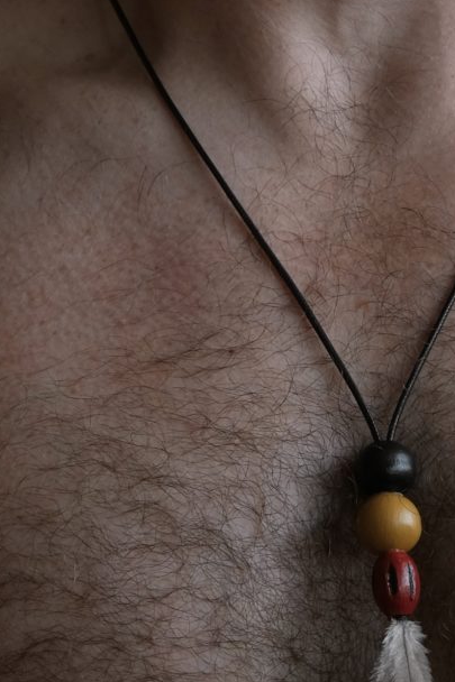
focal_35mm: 237
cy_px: 28
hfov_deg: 5.8
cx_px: 352
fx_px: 4495
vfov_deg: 8.6
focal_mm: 50
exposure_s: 1/100
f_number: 5
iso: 800
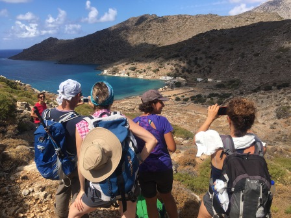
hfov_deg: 61.7
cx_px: 146
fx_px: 244
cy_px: 109
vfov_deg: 48.2
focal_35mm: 29
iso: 25
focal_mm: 4.15
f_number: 2.2
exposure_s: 1/1709
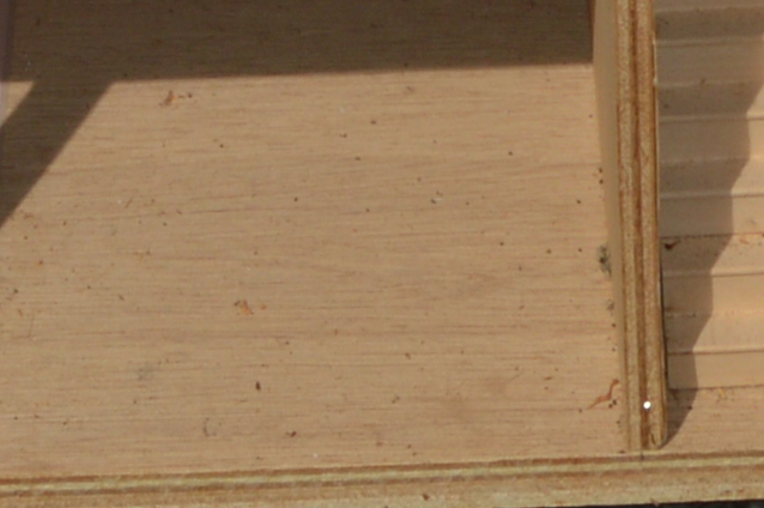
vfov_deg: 6.6
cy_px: -908
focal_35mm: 191
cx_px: 374
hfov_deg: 10.8
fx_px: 4049
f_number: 14
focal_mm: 18
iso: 100
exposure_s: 1/200
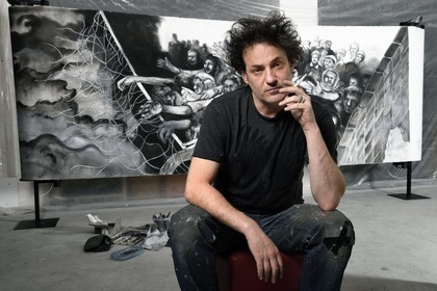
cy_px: 146
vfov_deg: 38.9
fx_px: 413
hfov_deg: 55.8
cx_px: 218
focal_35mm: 34
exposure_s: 1/250
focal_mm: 34
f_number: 13
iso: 125
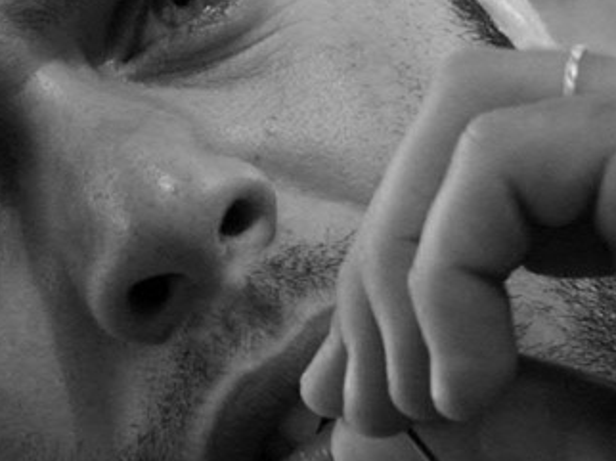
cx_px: 189
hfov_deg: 3.5
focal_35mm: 560
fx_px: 9958
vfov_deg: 2.7
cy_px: 174
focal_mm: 44.63
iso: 200
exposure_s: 1/180
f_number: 3.5
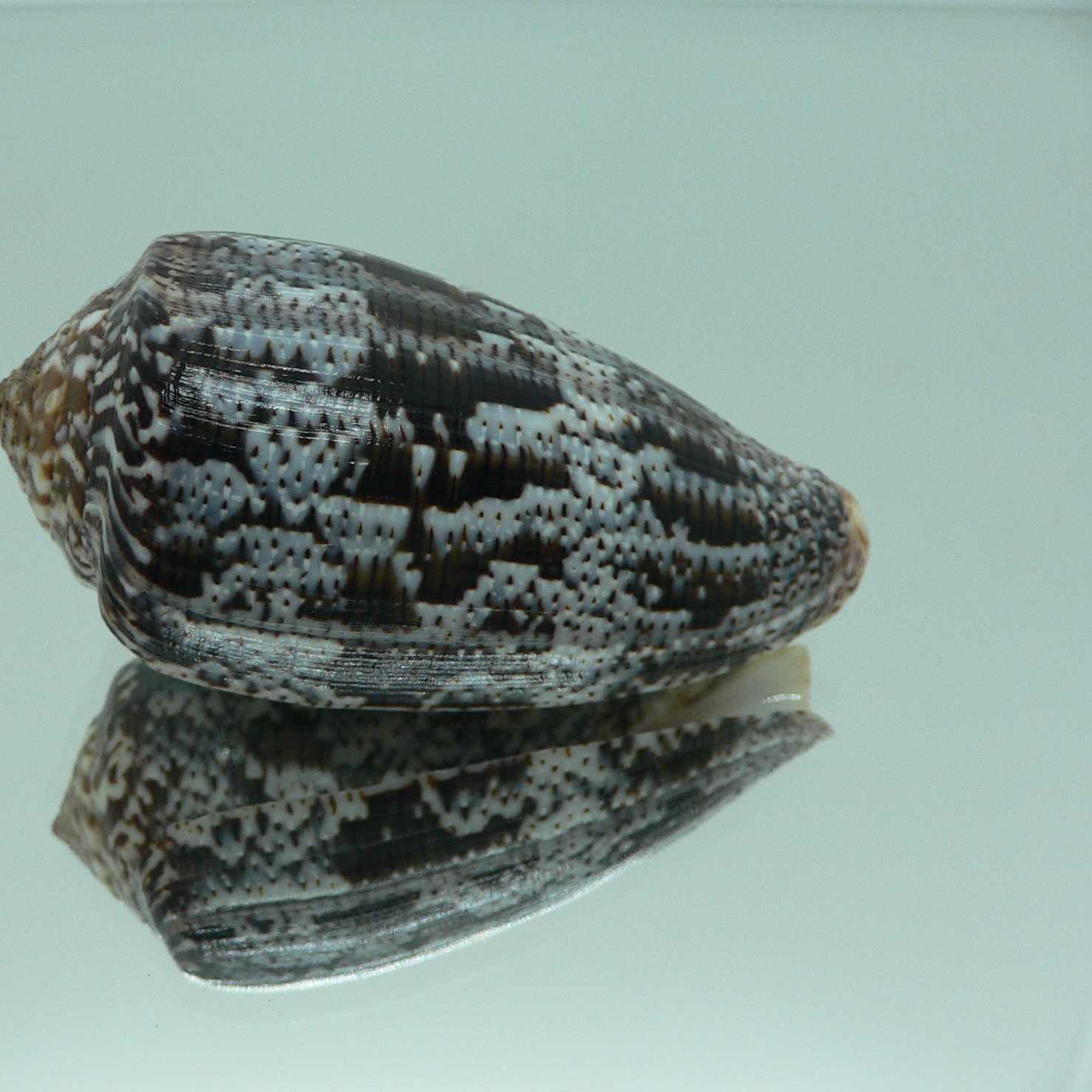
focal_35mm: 42
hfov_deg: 39.7
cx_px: 402
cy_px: 543
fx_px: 1499
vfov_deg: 40.0
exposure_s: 1/60
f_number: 2.8
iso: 100
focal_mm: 4.6
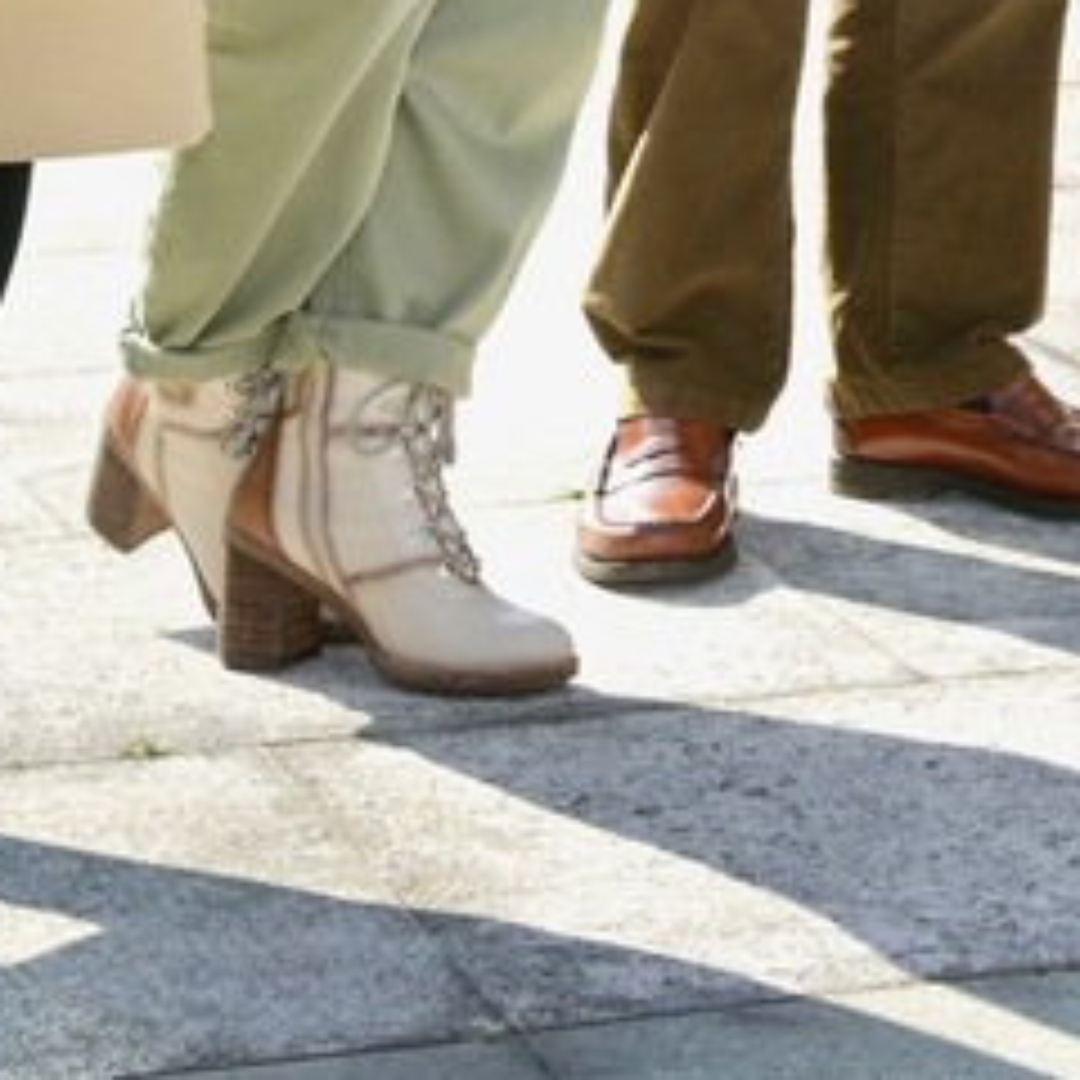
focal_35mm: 190
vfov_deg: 8.8
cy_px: -830
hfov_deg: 8.8
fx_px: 6707
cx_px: 1948
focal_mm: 42
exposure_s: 1/200
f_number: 8
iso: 100
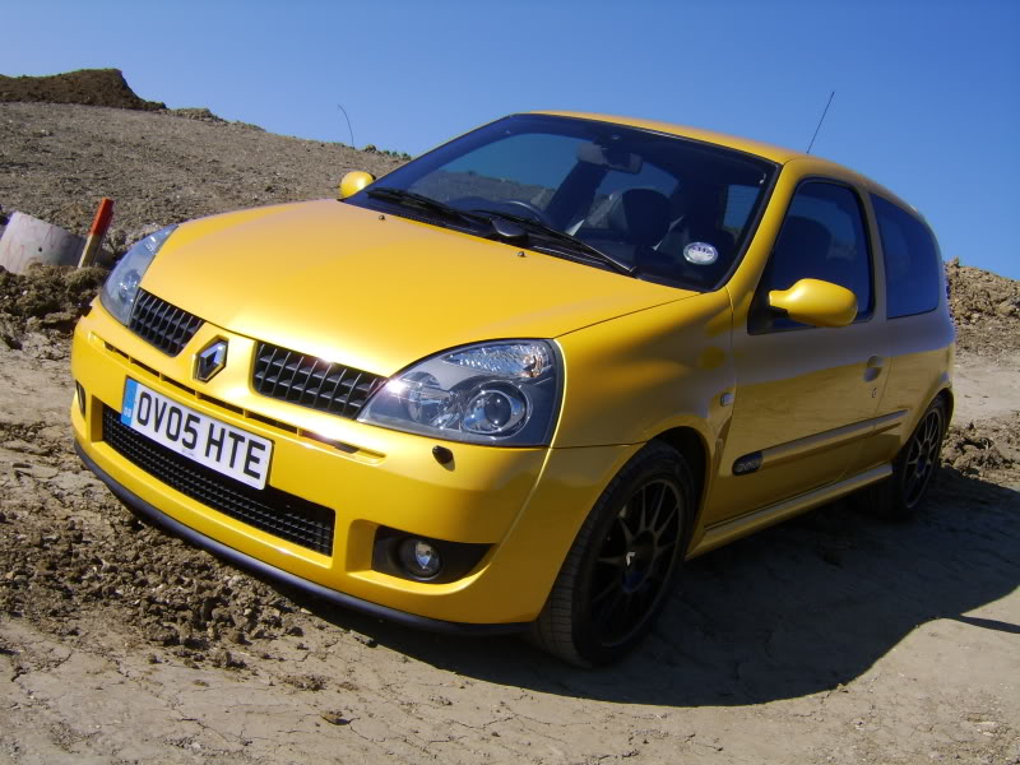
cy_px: 382
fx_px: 913
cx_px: 510
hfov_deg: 58.4
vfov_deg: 45.4
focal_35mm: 31
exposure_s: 1/353
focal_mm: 8.13
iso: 71
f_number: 6.7
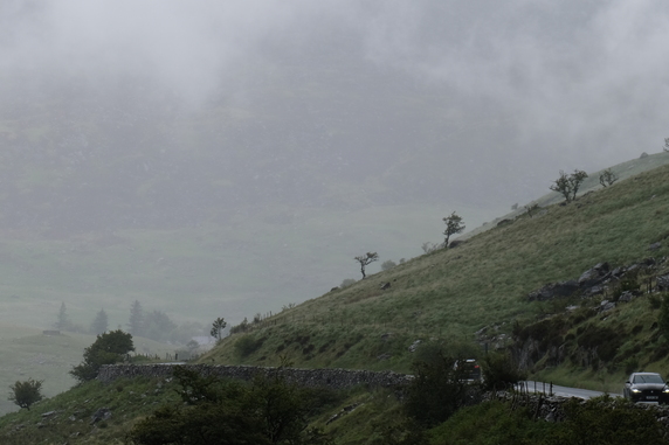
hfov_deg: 10.9
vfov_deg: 7.3
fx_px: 3492
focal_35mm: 188
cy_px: 136
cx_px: 131
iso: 160
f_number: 8
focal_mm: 70
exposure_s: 1/250
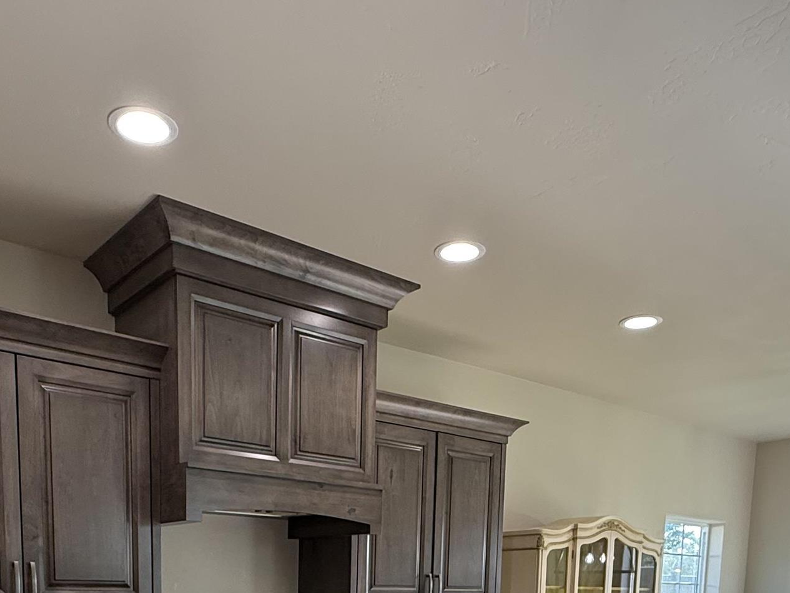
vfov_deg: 34.7
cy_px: 685
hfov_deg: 53.7
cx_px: 328
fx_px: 776
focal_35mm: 34
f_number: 2.2
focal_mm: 2.22
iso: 160
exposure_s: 1/120
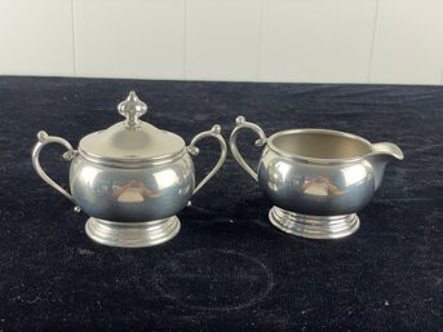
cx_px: 222
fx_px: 665
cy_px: 166
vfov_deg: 28.0
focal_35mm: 52
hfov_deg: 36.8
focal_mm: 6
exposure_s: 1/120
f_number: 2
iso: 125
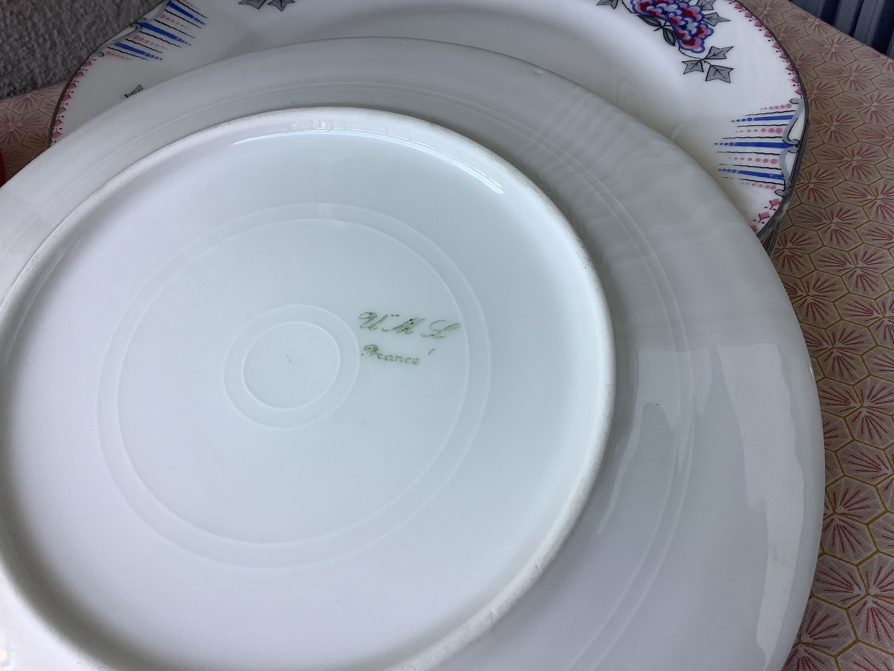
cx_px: 447
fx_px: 801
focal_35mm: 31
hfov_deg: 58.4
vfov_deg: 45.4
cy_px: 336
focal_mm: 3.3
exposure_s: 1/100
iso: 40
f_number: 2.4
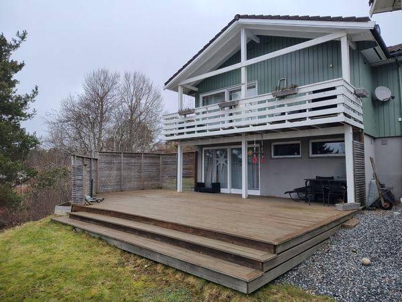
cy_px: 151
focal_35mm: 24
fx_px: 279
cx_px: 201
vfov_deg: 56.8
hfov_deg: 71.6
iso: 108
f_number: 1.8
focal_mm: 5.56
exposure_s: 1/100
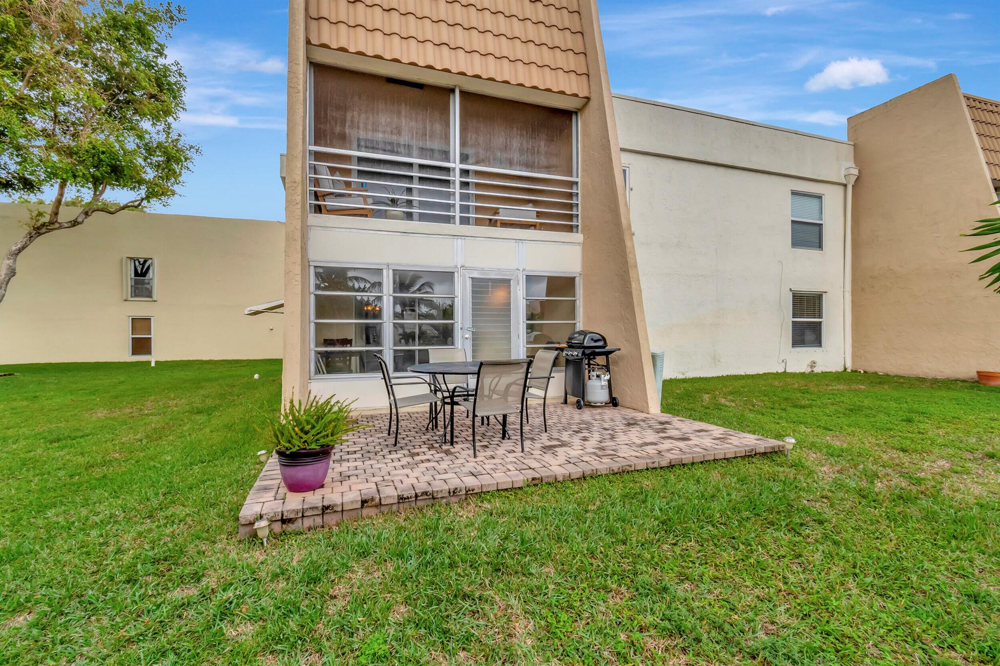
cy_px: 333
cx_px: 500
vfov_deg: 77.3
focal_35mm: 15
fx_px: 417
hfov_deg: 100.4
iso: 500
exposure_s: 1/800
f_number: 8
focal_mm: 10
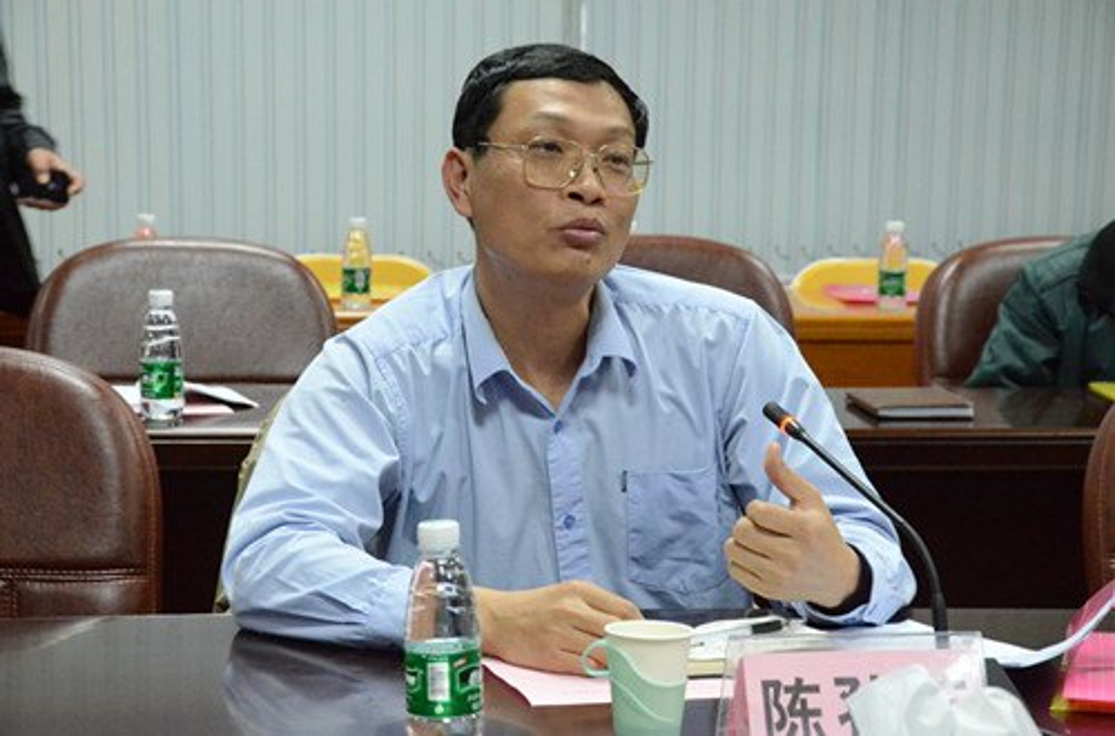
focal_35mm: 105
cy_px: 368
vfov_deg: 13.0
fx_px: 3242
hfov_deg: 19.5
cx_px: 558
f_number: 7.1
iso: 6400
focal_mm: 70
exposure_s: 1/50
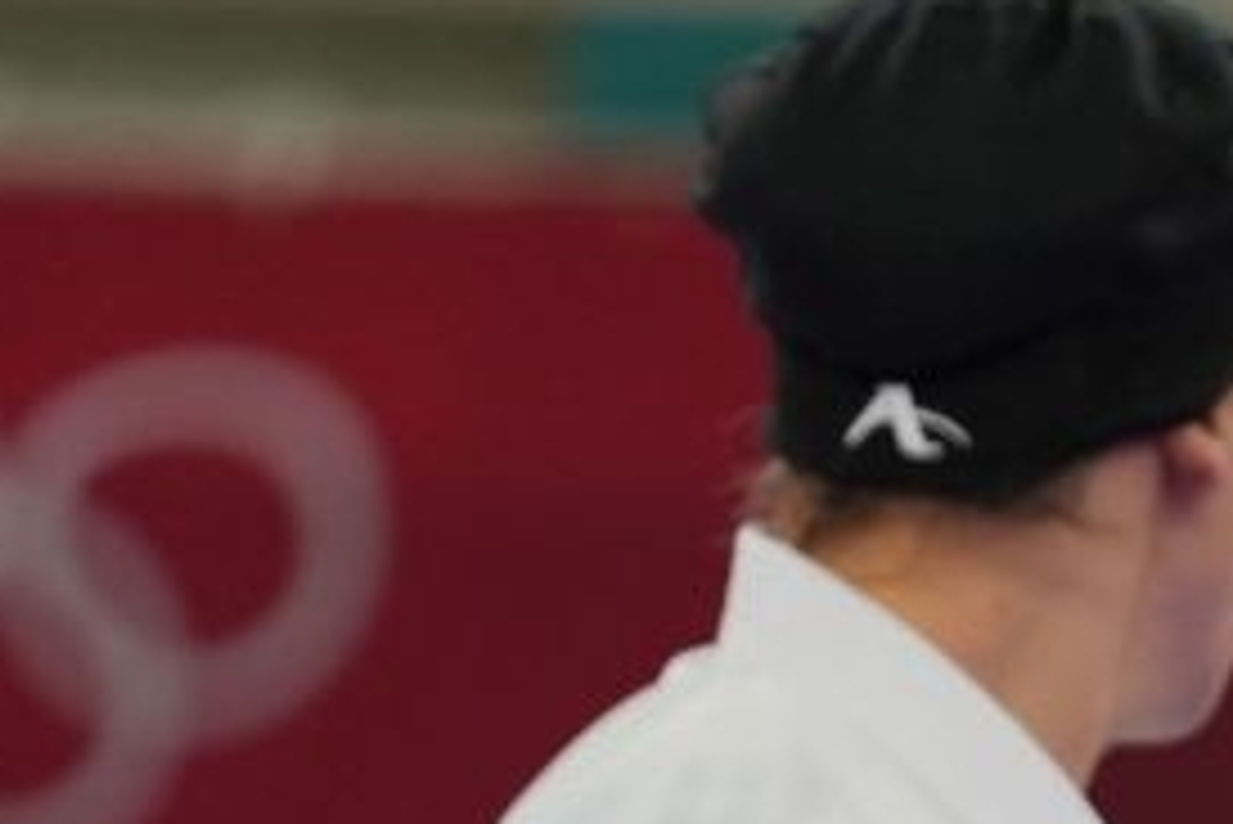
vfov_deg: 1.0
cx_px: 2290
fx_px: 45026
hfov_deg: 1.6
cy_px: 1666
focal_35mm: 1314
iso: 500
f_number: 2.8
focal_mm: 200
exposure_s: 1/1000
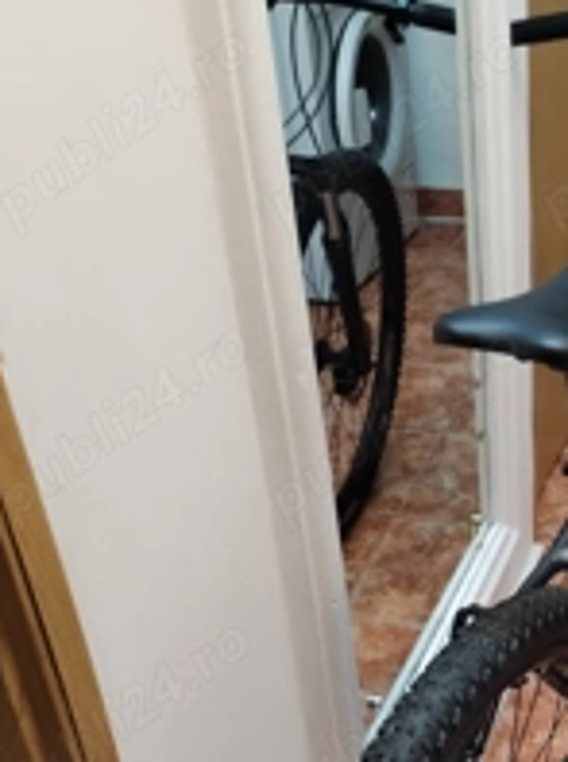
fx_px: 1295
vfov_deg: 32.6
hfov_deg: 23.9
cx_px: 529
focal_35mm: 59
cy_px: 487
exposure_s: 1/33.3
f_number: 1.8
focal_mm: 4.75
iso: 781
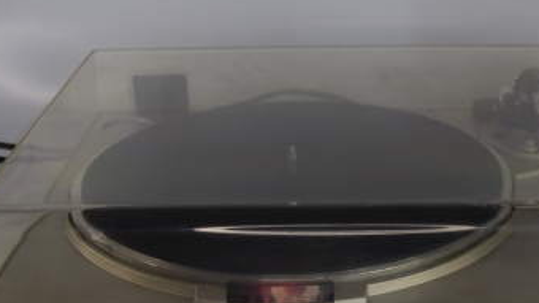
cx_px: 354
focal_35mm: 75
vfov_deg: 15.9
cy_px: 257
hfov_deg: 28.1
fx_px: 1071
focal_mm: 27
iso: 400
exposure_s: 1/60
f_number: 4
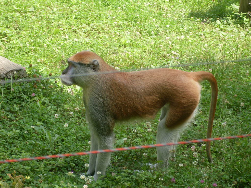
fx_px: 827
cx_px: 126
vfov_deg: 13.0
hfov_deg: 17.3
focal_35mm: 114
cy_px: 94
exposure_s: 1/125
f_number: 5.2
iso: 80
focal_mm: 18.9
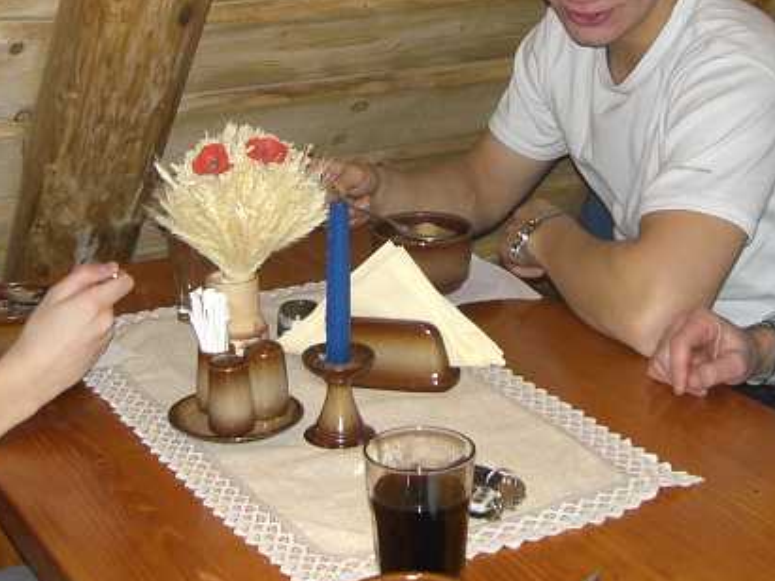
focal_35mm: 74
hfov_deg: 26.3
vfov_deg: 19.7
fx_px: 1656
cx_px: 460
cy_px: 136
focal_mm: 6.3
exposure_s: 1/60
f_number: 3.1
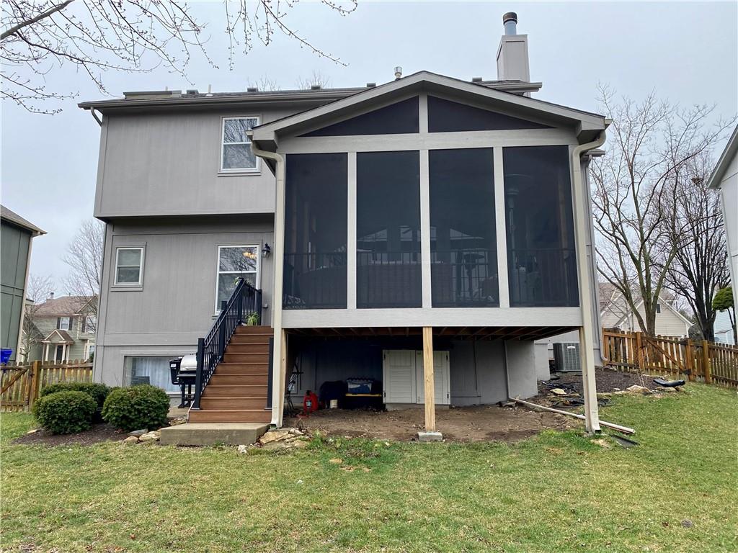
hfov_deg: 67.3
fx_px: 554
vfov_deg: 53.1
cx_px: 369
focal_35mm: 26
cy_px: 276
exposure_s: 1/1007
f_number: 1.8
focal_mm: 4.25
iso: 32
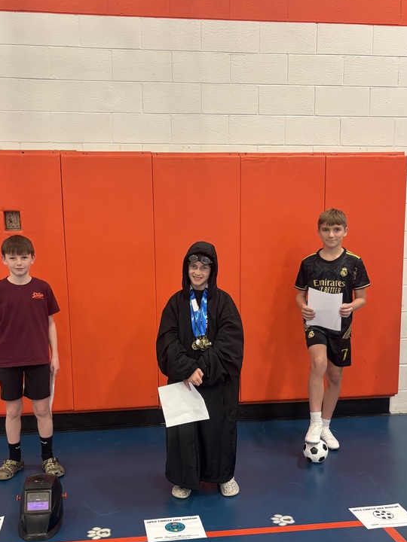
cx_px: 181
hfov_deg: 38.6
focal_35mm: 37
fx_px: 580
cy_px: 332
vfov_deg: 49.7
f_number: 1.6
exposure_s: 1/60
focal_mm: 5.96
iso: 200
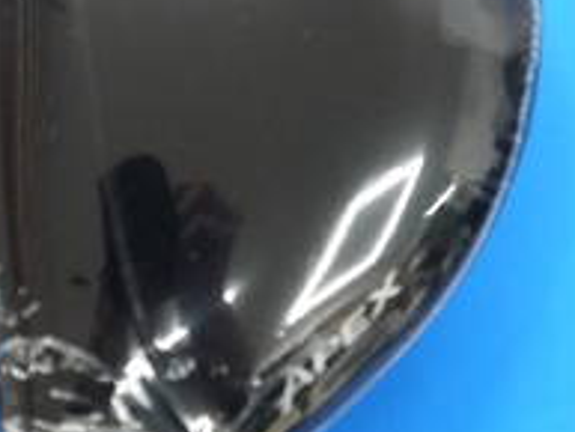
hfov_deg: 11.9
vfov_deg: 8.9
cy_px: 95
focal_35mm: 166
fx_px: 2759
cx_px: 209
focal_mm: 25
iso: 800
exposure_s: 1/125
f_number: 4.6
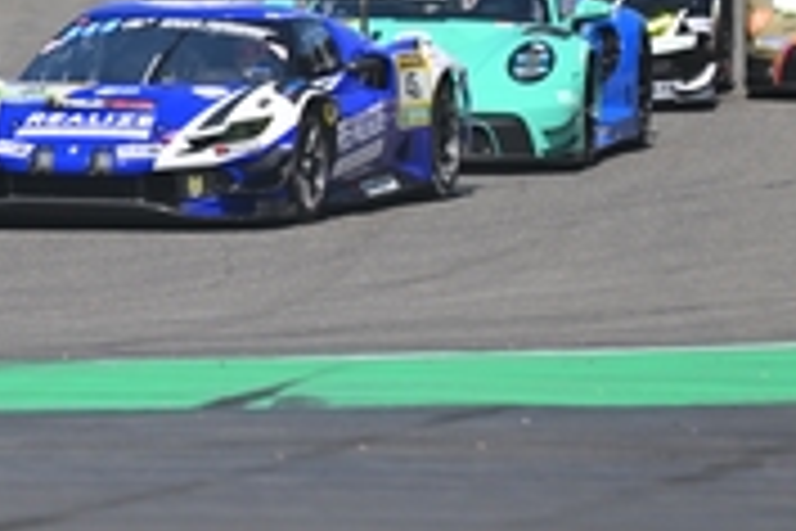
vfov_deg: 1.6
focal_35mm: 849
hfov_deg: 2.4
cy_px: -126
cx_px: 234
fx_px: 18771
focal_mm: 250
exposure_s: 1/5000
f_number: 2.8
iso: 180
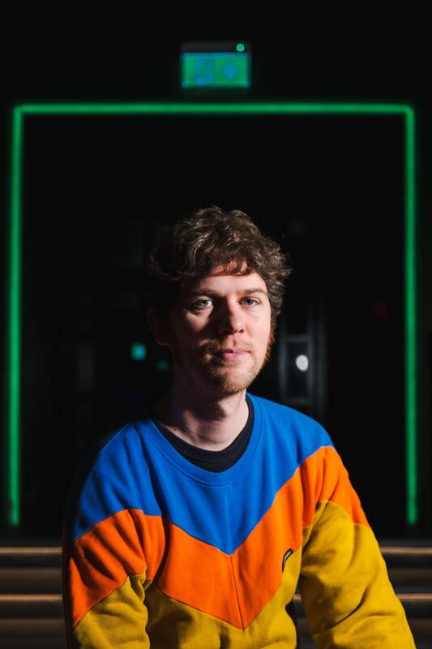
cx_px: 216
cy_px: 324
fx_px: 738
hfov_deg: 32.6
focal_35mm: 41
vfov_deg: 47.4
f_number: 3.5
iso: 800
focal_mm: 41
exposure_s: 1/100
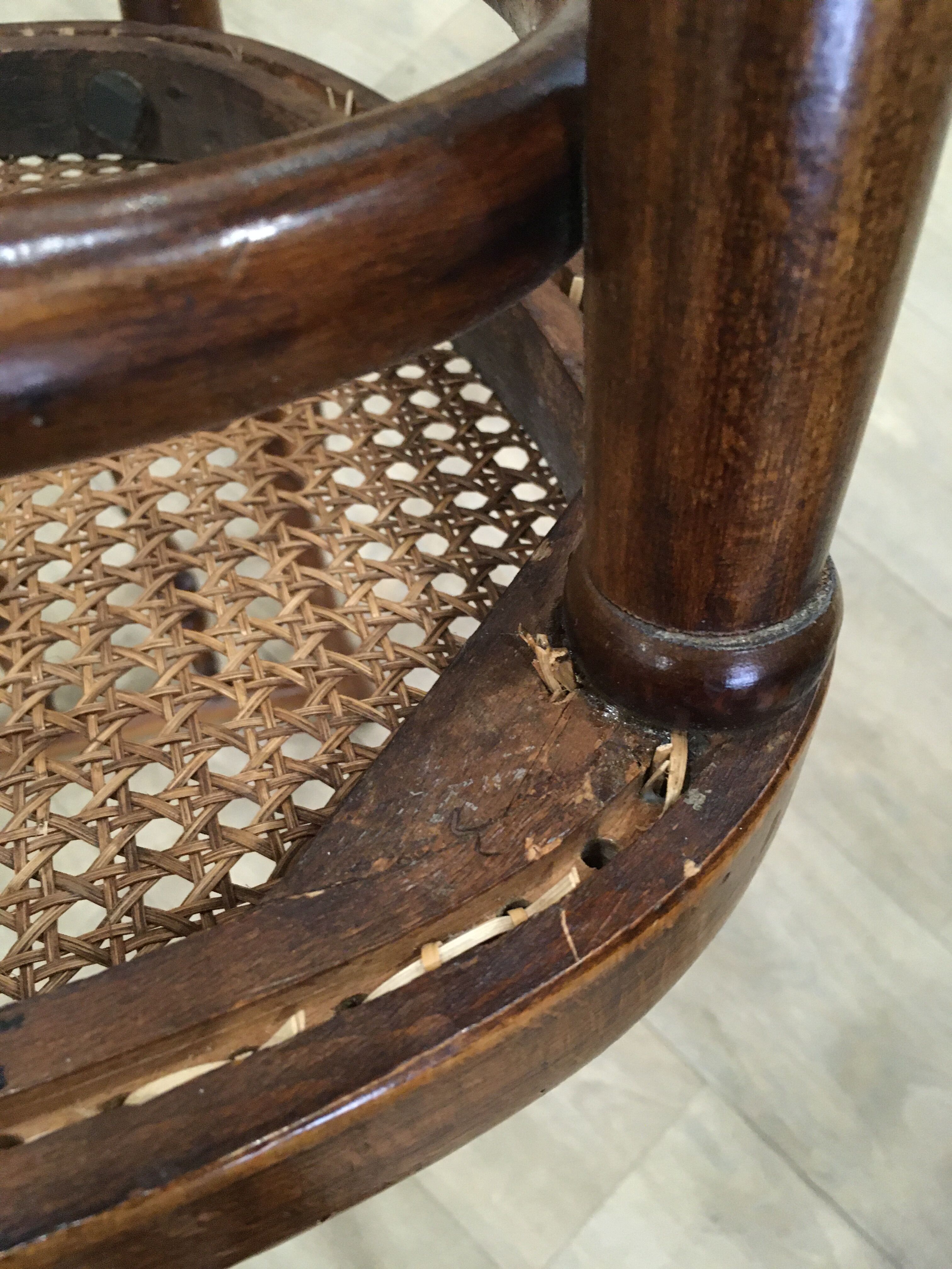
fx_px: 1063
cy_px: 634
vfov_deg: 61.7
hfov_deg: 48.2
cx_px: 476
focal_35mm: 29
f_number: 2.2
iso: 200
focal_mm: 4.15
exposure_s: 1/17
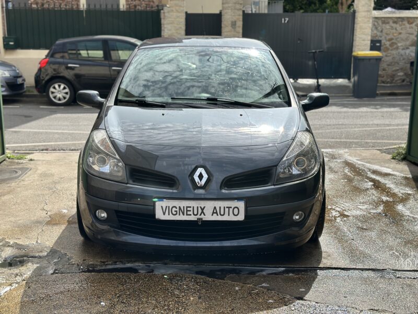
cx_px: 209
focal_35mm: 48
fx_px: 580
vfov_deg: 30.3
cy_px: 157
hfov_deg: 39.7
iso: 80
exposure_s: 1/4785
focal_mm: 6.86
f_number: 1.78
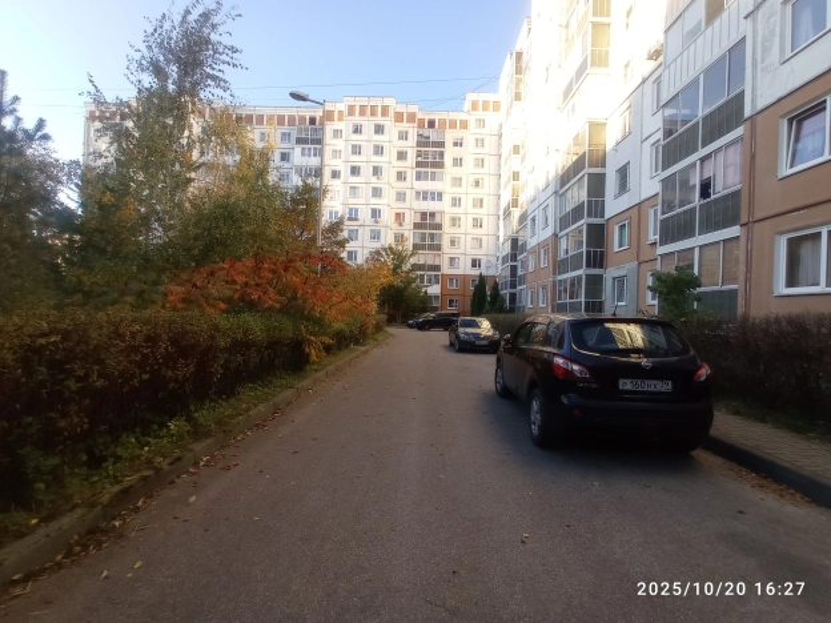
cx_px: 416
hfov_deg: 63.4
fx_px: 672
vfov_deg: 49.7
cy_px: 312
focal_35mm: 28
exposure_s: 1/202
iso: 111
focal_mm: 1.65
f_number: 2.2
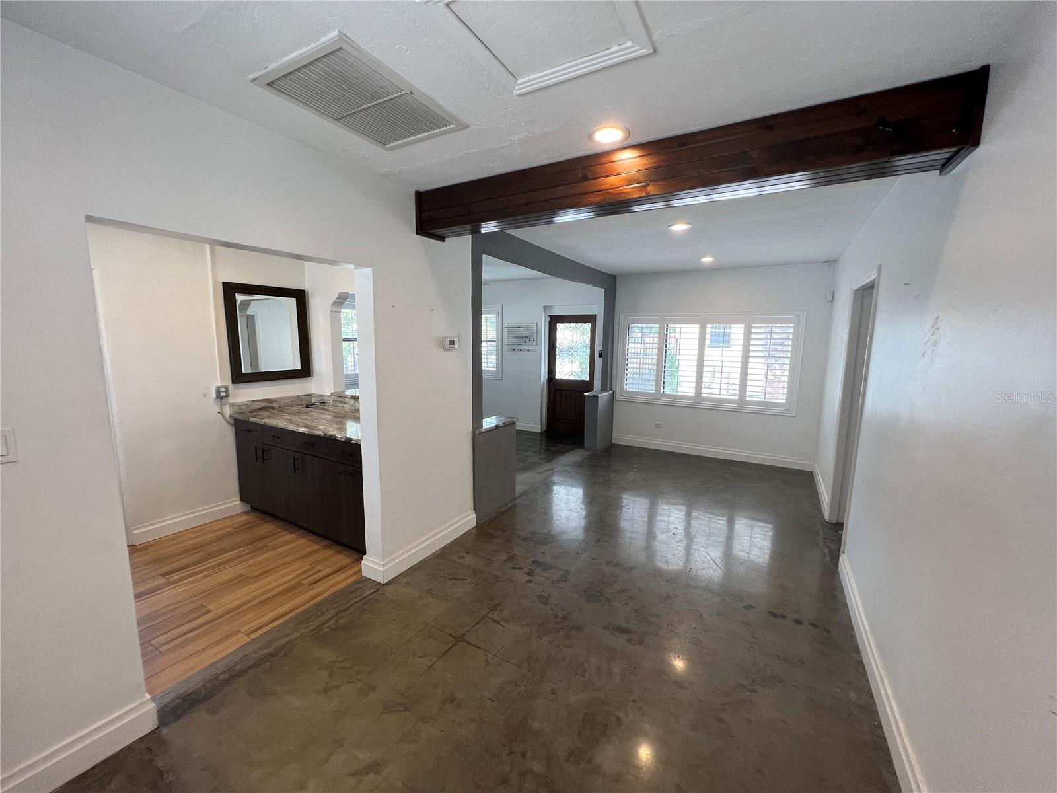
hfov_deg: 106.2
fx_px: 397
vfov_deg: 89.9
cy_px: 396
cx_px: 528
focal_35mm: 13
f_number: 1.8
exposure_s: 1/120
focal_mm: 1.57
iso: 100
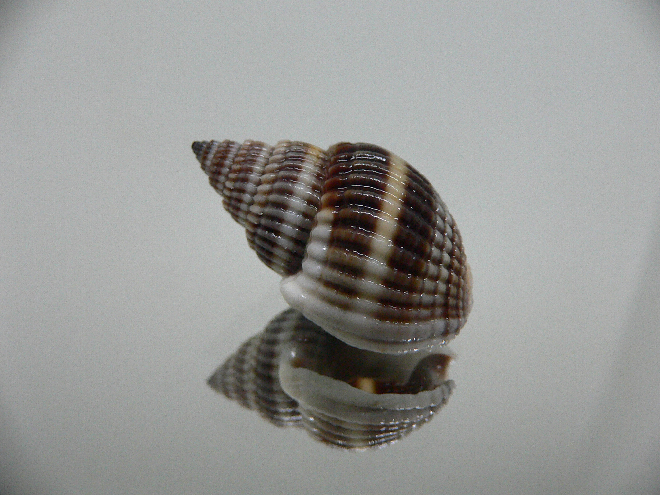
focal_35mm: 35
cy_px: 248
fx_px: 667
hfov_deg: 52.6
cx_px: 330
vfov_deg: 40.7
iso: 200
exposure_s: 1/50
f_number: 2.8
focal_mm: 4.6
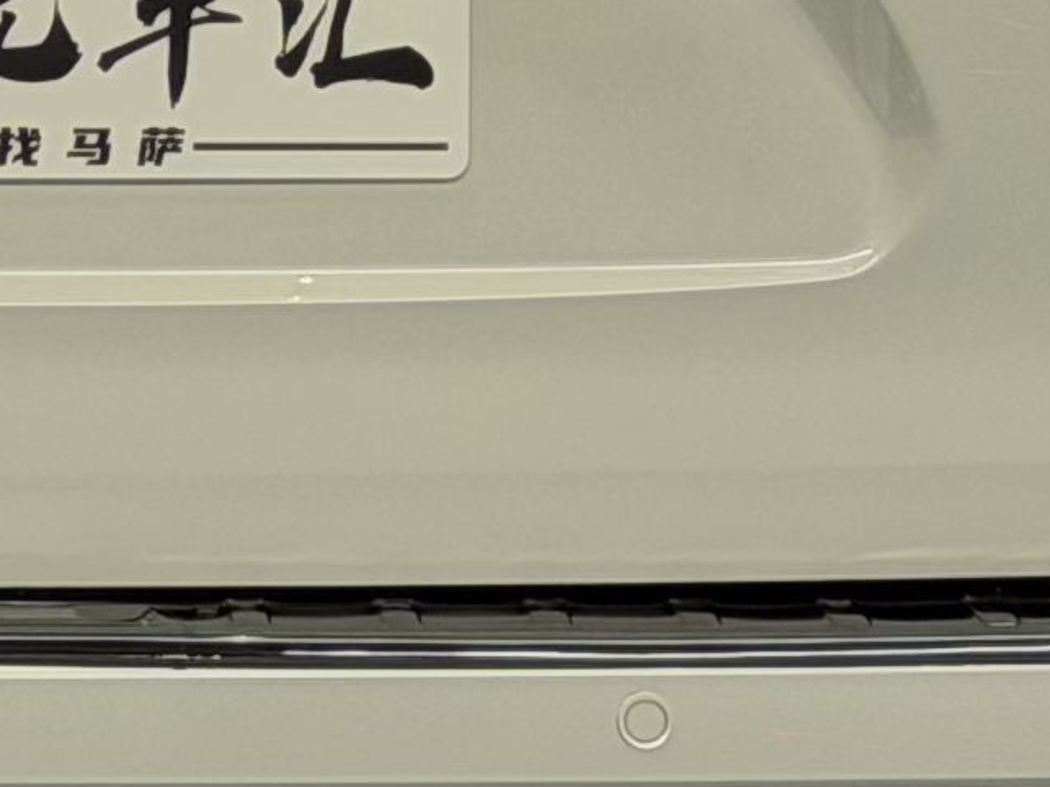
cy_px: -349
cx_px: -441
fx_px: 9128
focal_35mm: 301
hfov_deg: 6.5
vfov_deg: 4.9
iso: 80
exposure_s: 1/122
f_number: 1.78
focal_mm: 6.76
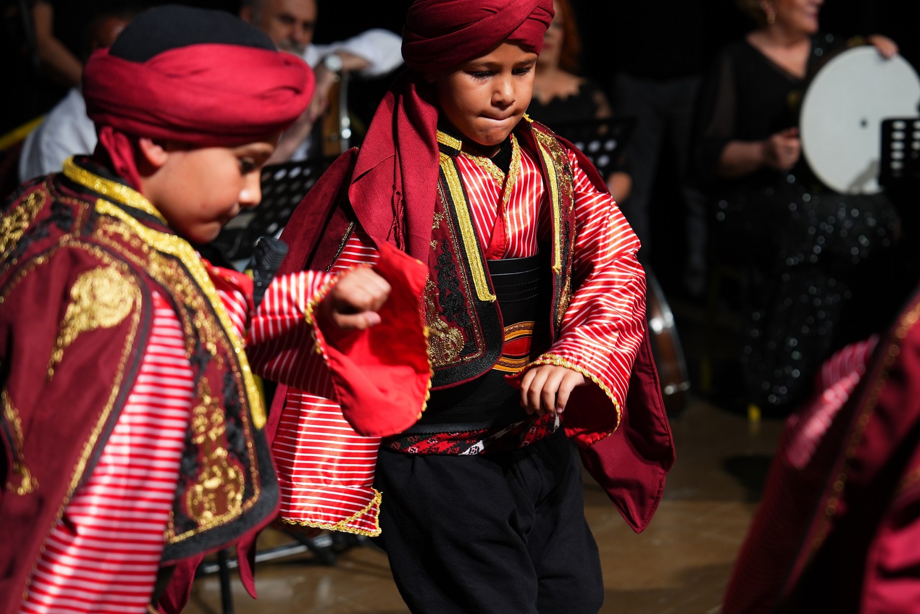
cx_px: 586
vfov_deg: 13.7
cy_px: 312
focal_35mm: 100
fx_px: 2556
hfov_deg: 20.4
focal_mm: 70
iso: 400
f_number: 2.8
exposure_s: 1/125
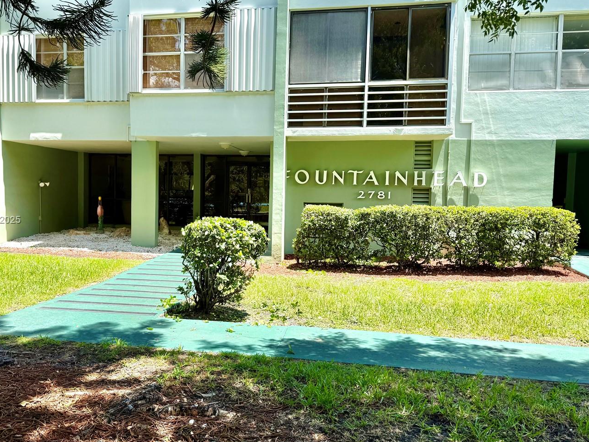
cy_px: 221
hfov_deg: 59.6
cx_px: 242
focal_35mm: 30
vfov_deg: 46.8
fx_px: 510
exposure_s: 1/1493
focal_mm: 6.76
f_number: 1.78
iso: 80
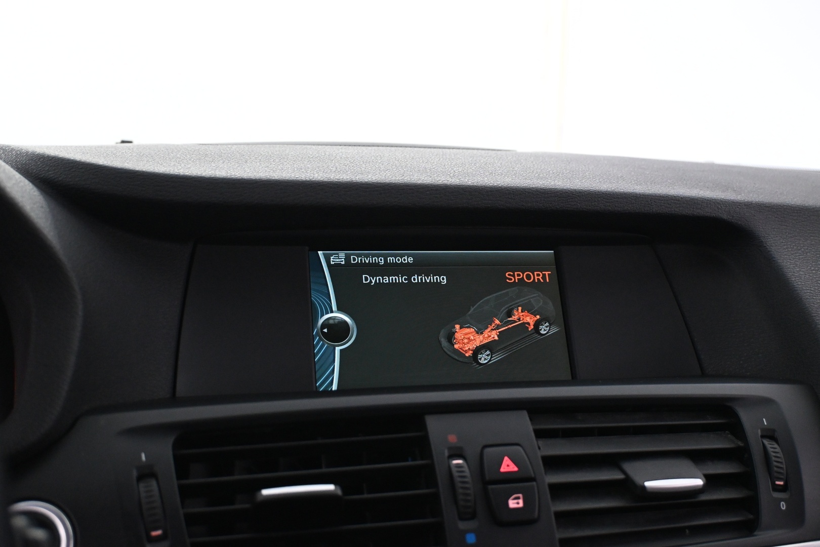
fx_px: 940
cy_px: 274
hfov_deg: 47.2
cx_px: 410
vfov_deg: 32.4
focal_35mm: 41
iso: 2800
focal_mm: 27.5
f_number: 4.5
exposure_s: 1/40
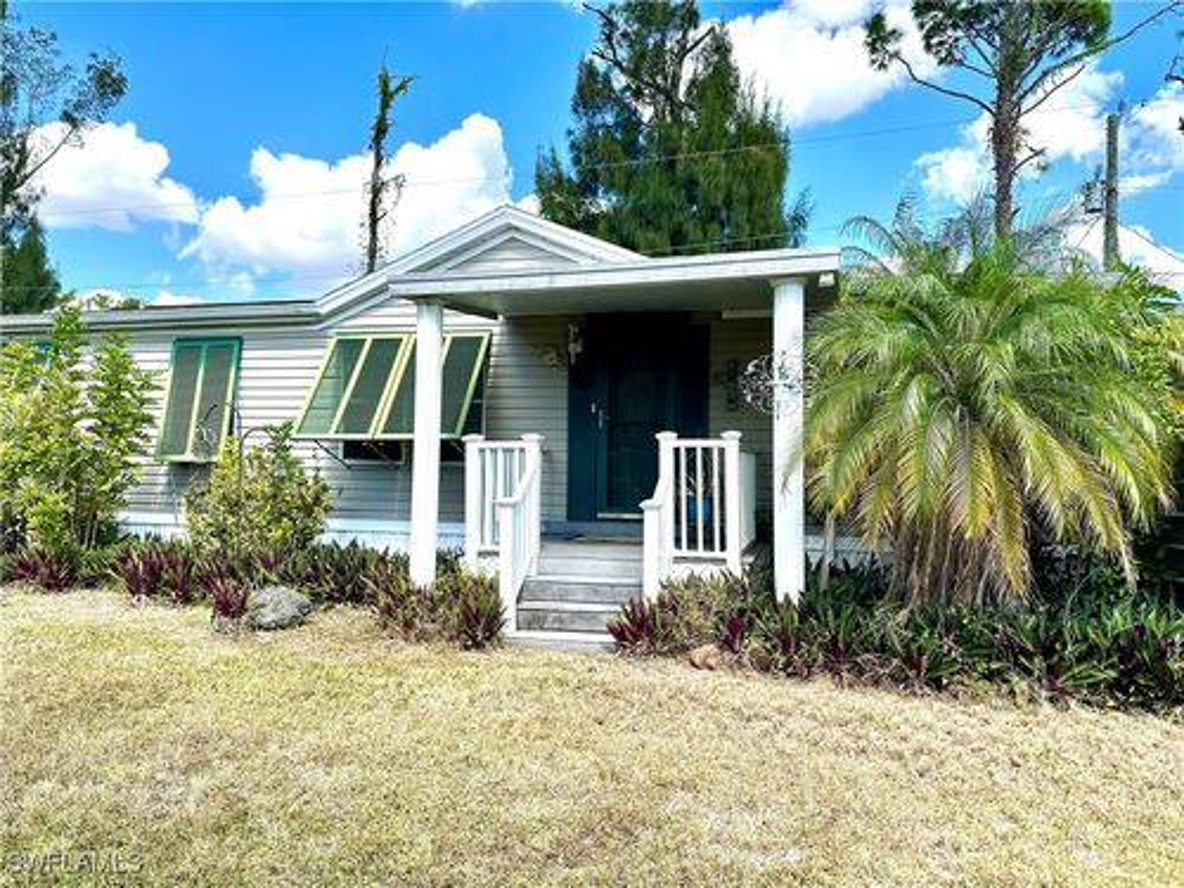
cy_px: 444
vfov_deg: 56.8
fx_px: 821
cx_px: 592
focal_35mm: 24
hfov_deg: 71.6
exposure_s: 1/2203
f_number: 1.78
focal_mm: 6.86
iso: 80
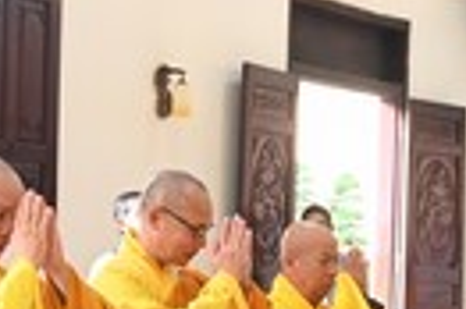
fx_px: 1538
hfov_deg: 17.0
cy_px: 249
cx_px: 406
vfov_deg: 11.4
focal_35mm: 119
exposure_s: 1/160
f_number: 4.5
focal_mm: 24
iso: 3200
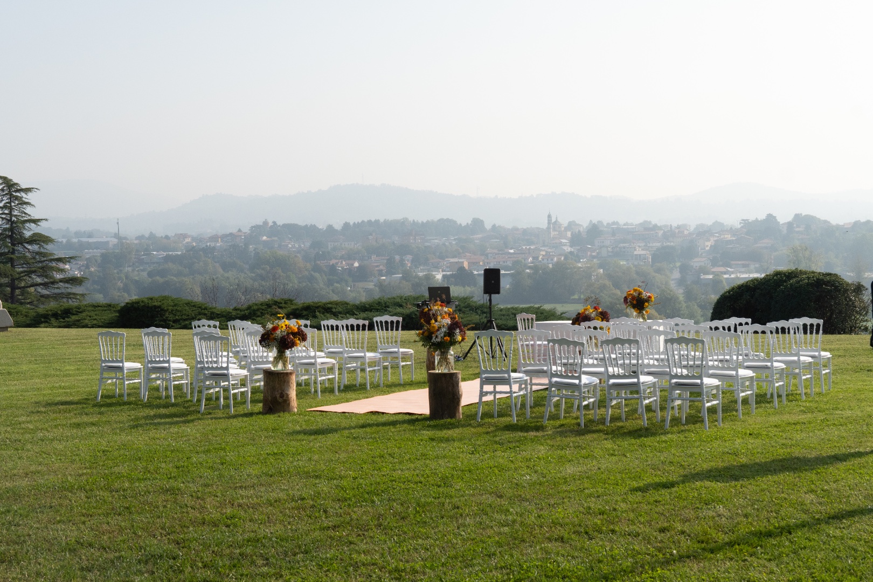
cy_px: 291
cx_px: 436
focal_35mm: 57
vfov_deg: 23.8
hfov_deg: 35.1
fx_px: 1382
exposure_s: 1/1600
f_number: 8
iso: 640
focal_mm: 38
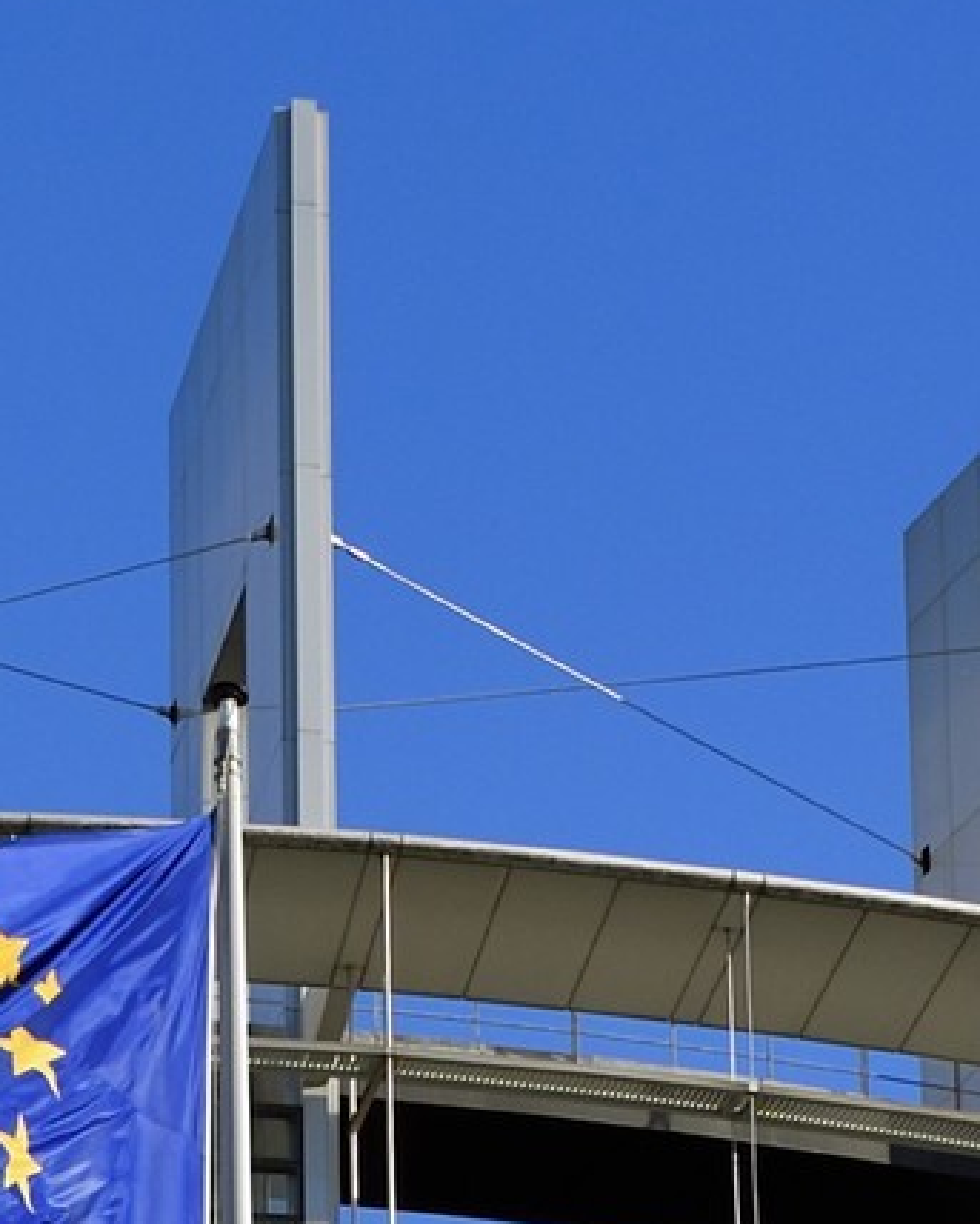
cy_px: 2670
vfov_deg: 7.7
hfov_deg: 6.5
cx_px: -206
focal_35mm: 237
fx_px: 8583
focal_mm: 45
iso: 200
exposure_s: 1/250
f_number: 13
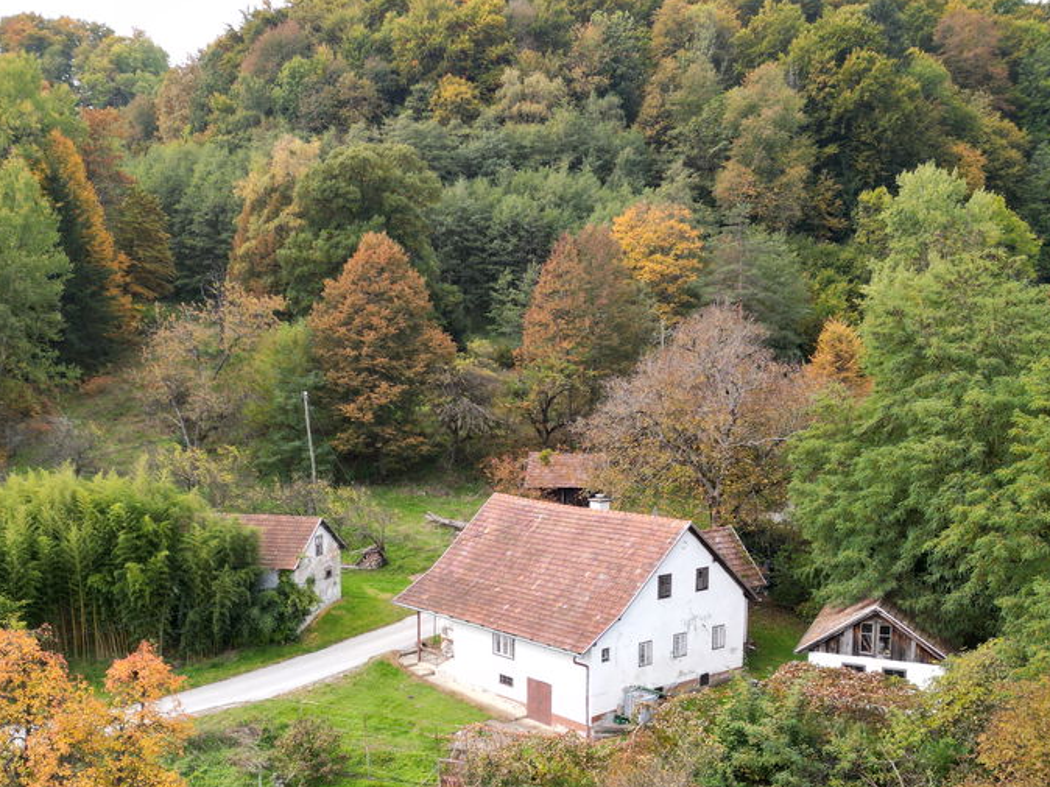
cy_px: 545
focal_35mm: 38
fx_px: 1152
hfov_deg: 49.0
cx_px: 526
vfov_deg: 37.2
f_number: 1.7
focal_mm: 6.72
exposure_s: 1/100
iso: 130
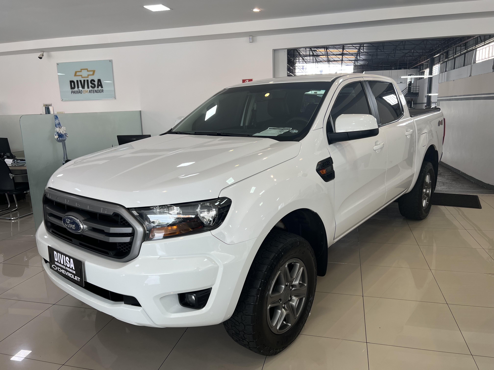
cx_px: 247
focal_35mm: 26
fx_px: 371
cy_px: 185
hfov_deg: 67.3
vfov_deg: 53.1
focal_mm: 5.7
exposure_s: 1/120
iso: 50
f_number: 1.5
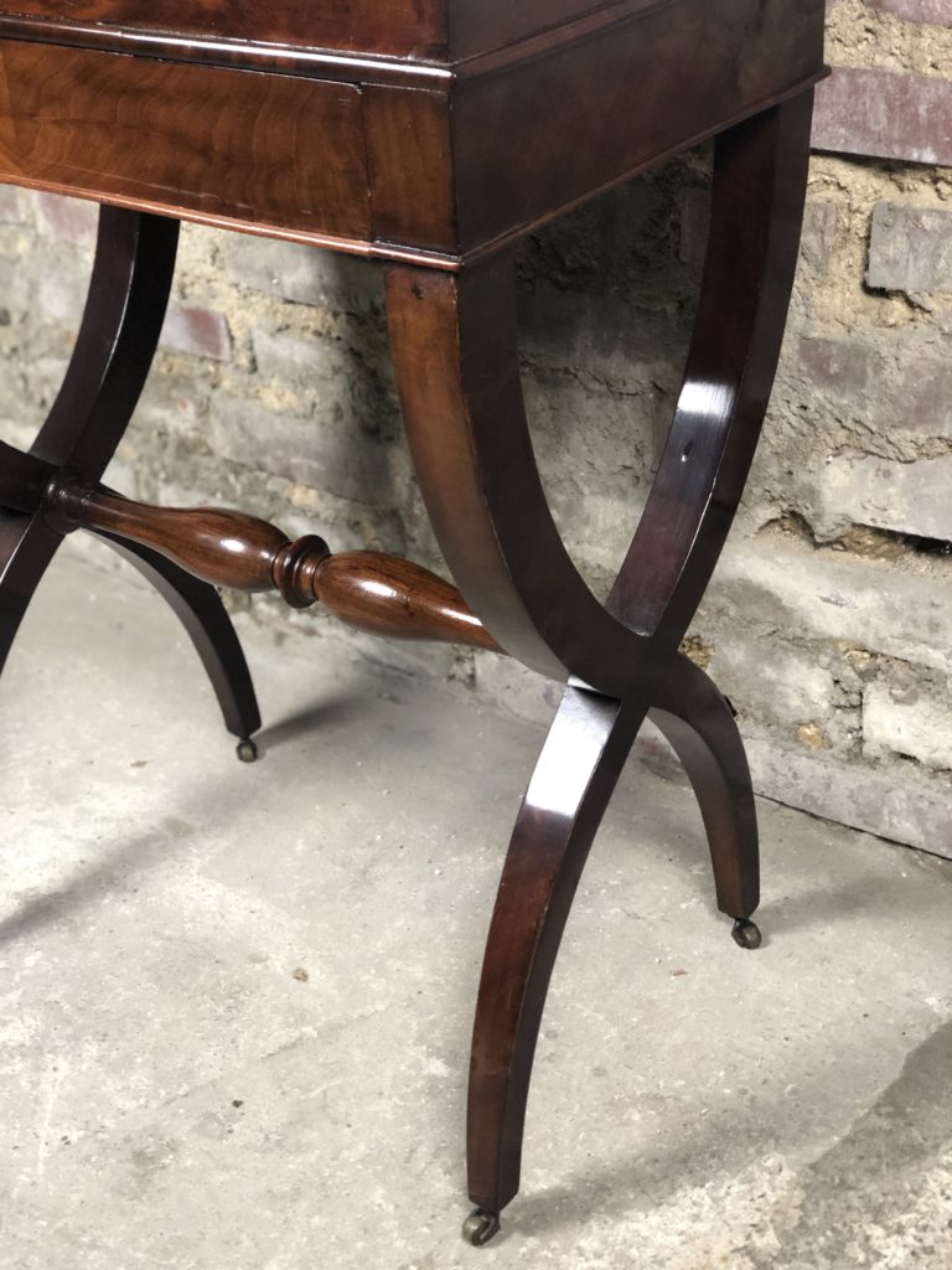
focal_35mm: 52
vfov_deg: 36.8
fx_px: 1907
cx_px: 476
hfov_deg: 28.0
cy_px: 635
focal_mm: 6
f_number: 2.4
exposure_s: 1/25
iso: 125
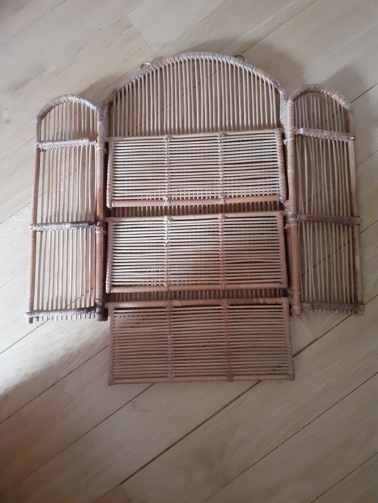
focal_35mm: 27
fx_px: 393
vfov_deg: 65.3
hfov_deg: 51.4
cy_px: 252
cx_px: 189
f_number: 1.9
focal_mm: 3.6
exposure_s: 1/25
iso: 640
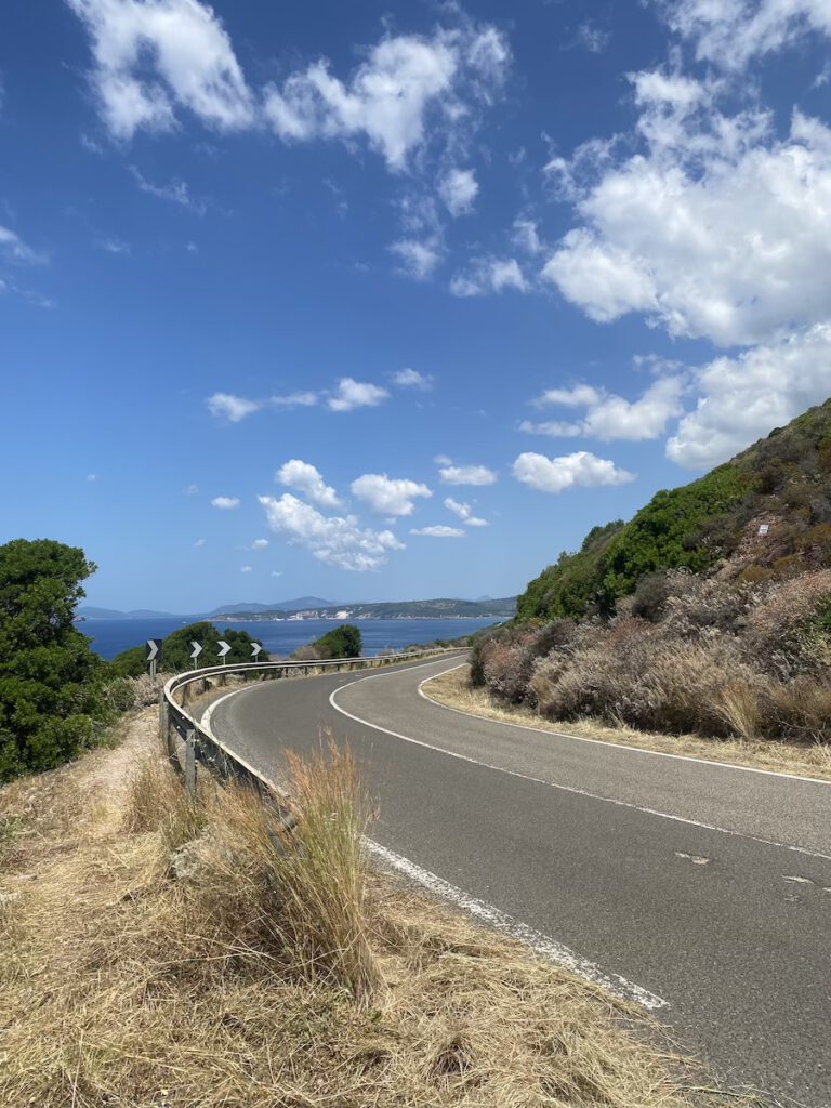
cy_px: 554
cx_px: 416
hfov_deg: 53.1
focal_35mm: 26
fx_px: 832
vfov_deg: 67.3
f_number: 1.8
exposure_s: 1/3731
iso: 32
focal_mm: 4.25
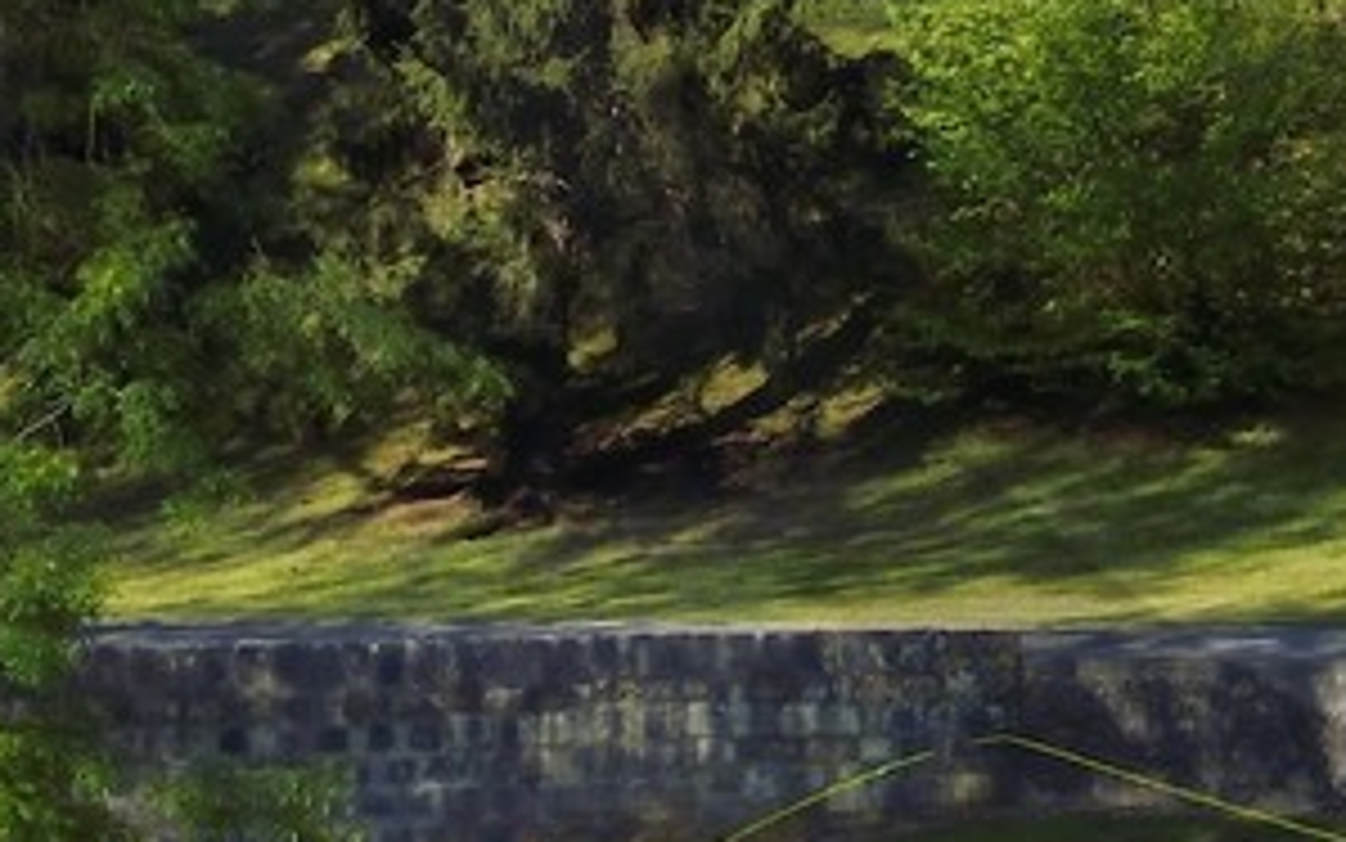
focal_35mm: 218
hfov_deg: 9.3
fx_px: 7998
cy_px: -745
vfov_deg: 5.9
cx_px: 2107
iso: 200
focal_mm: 40
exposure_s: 1/320
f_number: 11
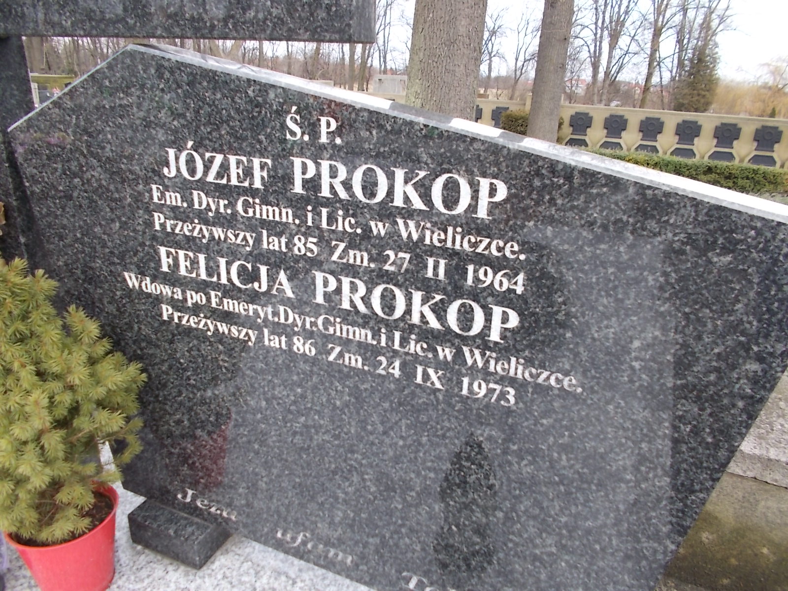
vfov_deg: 53.1
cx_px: 394
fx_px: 592
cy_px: 296
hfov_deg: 67.3
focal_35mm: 26
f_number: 3.2
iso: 80
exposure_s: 1/80
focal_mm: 4.6
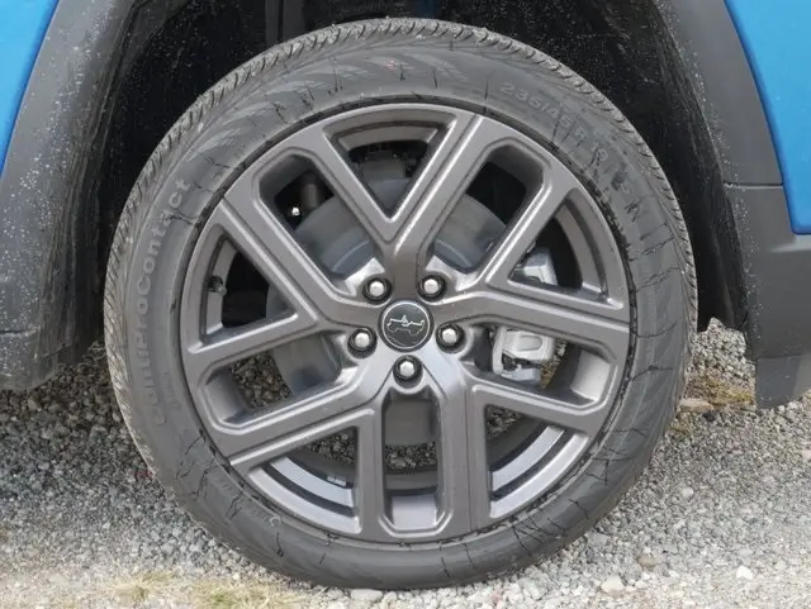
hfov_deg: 33.2
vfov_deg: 25.3
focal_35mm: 58
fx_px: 1360
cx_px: 406
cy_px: 304
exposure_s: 1/15
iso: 500
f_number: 22
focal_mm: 29
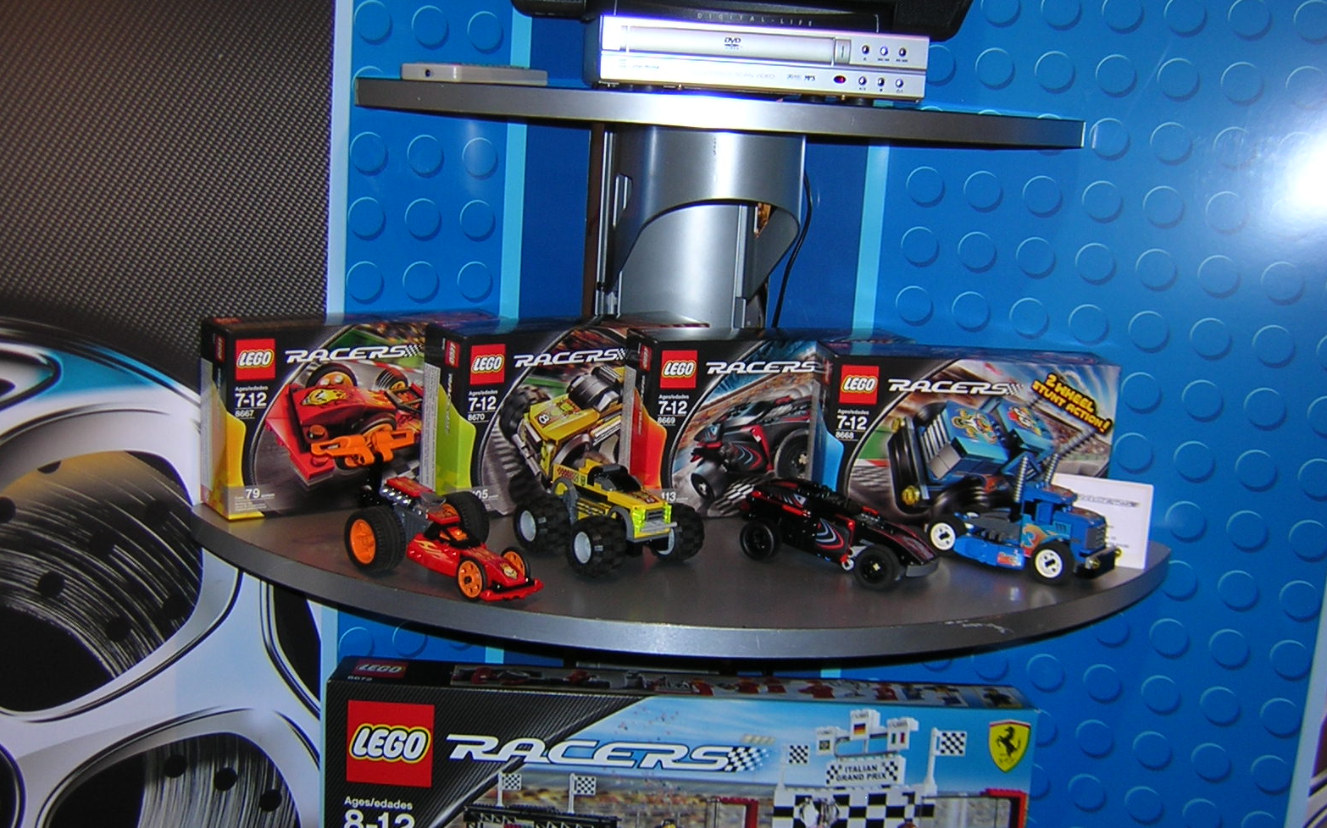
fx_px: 1410
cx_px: 668
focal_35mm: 39
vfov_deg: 32.7
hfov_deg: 50.4
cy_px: 386
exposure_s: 1/60.1
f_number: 2.6
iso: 100
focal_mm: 4.7
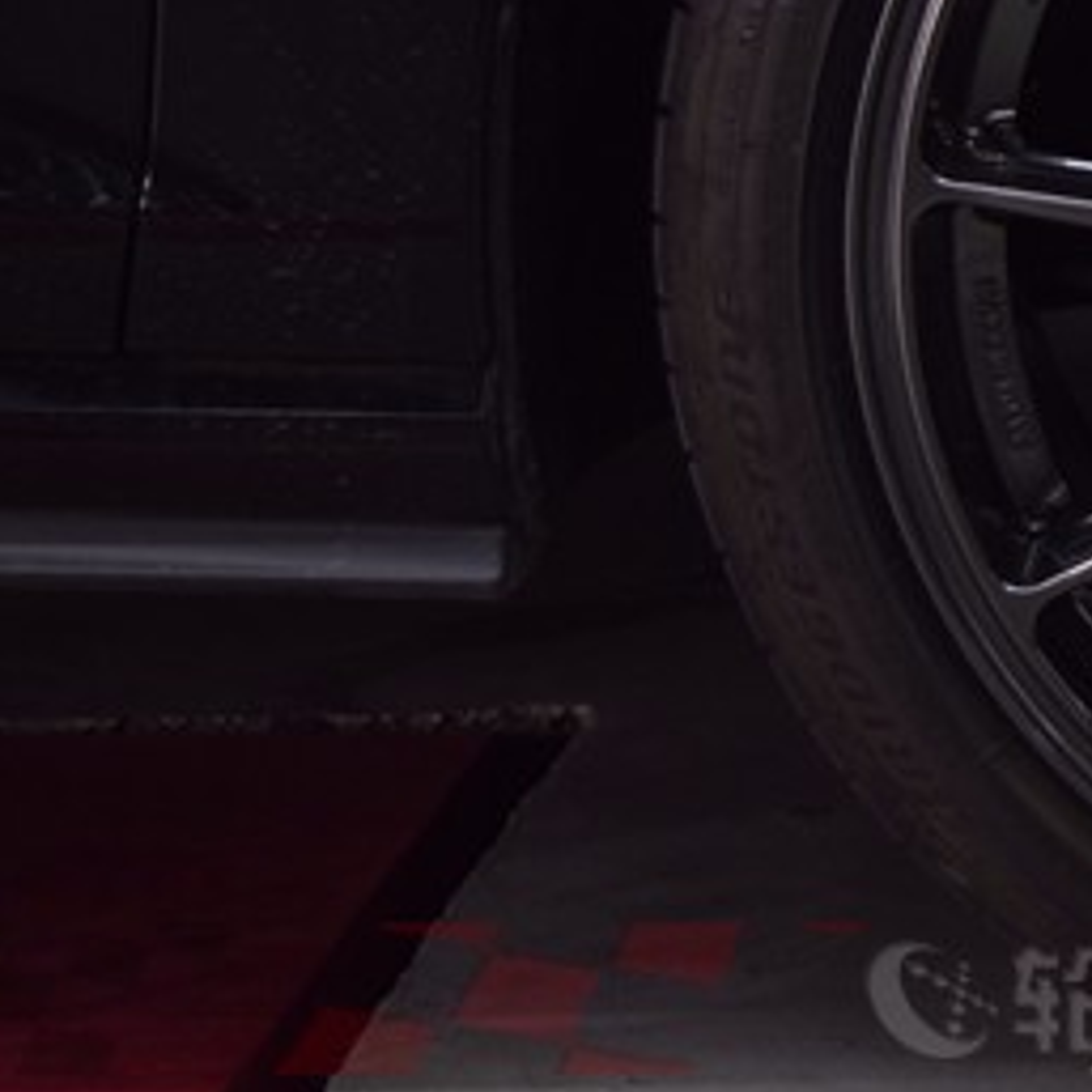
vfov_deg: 15.6
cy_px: 168
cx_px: 1551
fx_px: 3962
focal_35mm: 111
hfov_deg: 14.8
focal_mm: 28
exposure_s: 1/40
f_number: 4.2
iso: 400
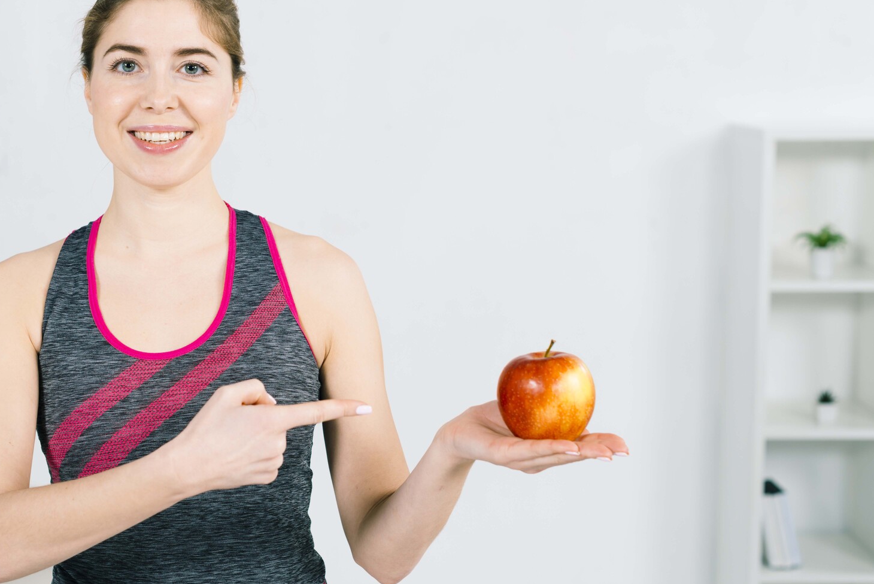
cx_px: 341
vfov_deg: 21.6
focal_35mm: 63
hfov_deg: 31.8
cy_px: 259
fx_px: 1530
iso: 160
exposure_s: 1/125
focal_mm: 50
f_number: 4
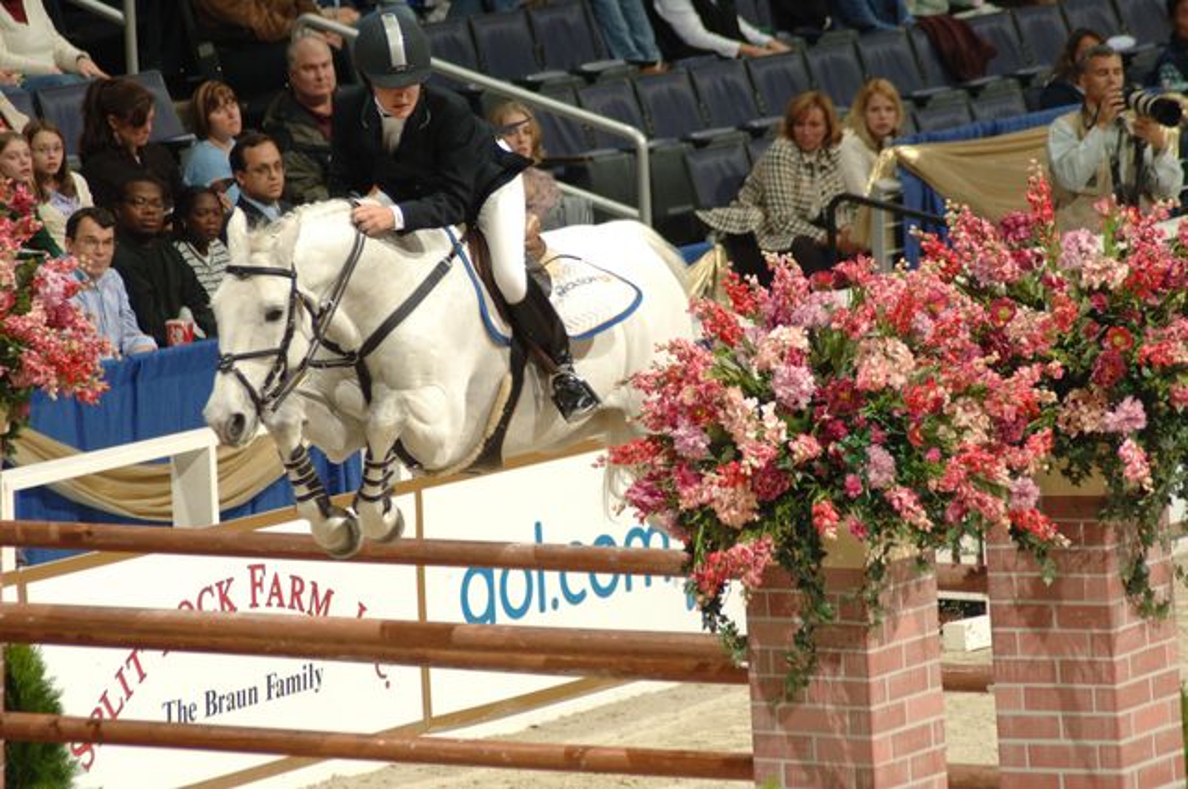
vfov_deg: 4.4
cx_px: 594
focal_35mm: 315
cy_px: 394
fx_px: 10382
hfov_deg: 6.5
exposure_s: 1/250
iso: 400
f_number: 5.6
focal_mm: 210
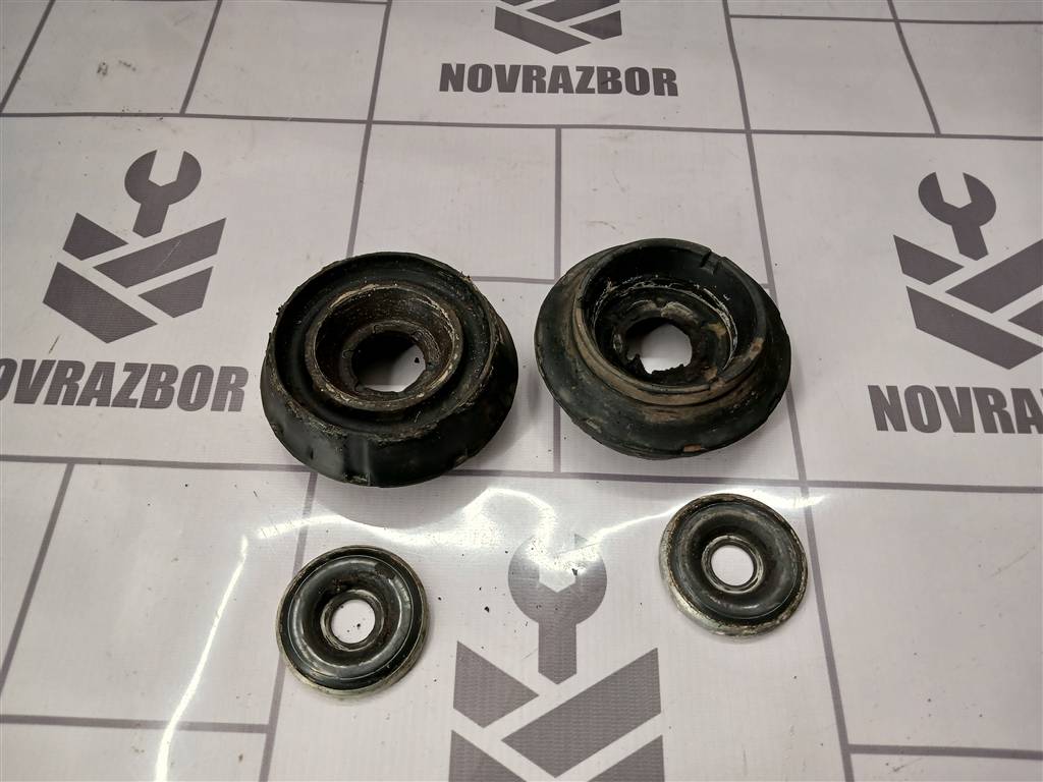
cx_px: 522
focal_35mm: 27
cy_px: 391
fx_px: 814
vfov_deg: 51.4
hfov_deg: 65.3
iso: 64
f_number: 1.8
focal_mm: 4
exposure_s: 1/50
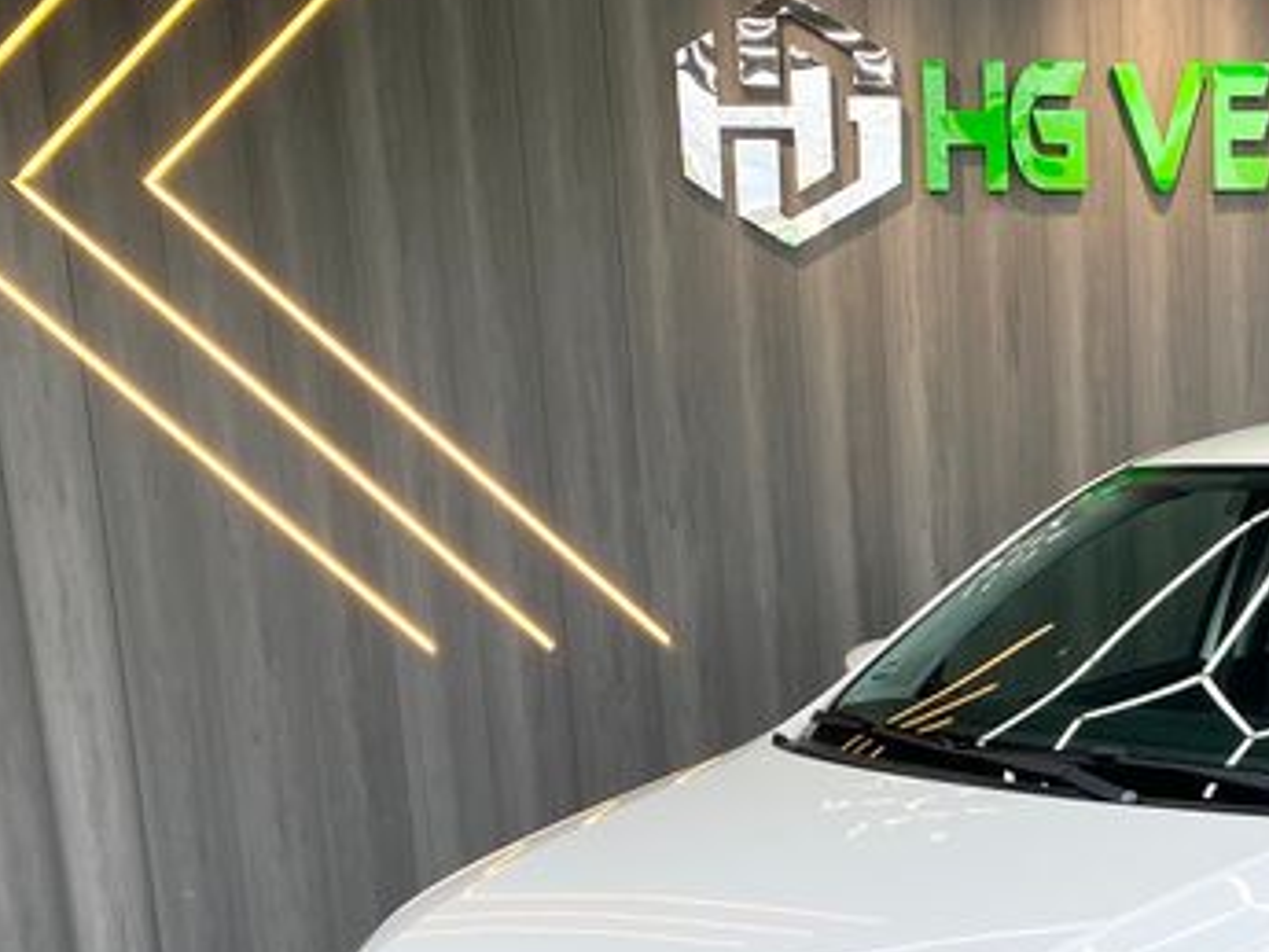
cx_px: 1155
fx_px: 2237
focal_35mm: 61
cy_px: 1000
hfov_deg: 30.2
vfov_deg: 22.9
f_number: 1.8
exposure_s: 1/345
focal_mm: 4.25
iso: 32
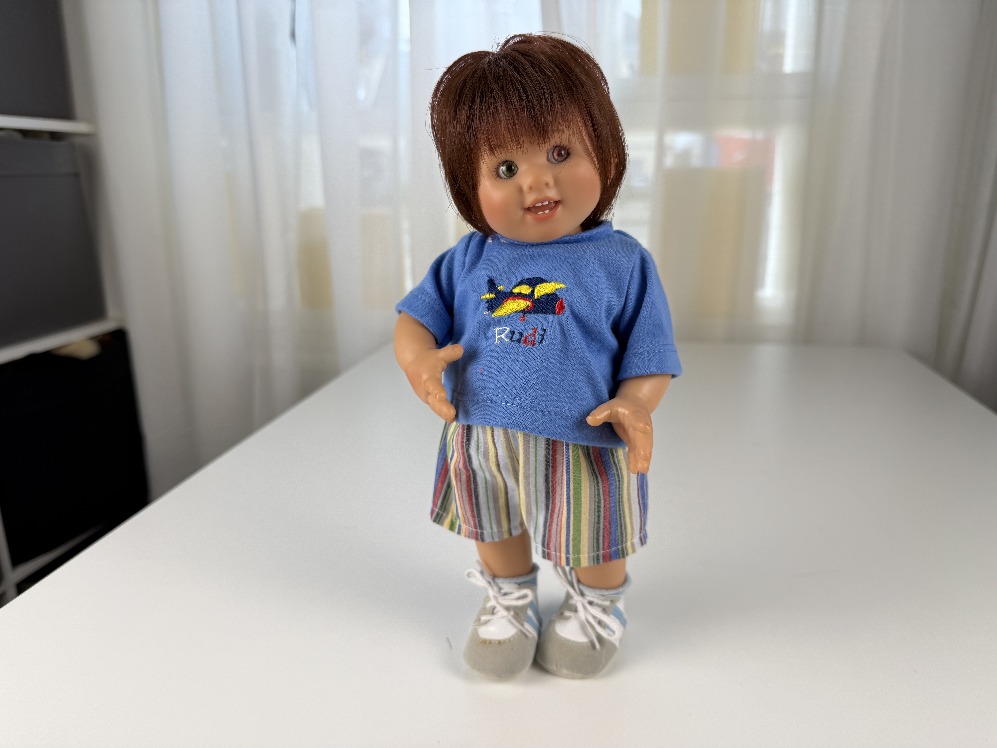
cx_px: 498
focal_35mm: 24
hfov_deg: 71.6
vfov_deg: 56.8
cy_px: 374
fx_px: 691
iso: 64
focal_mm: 6.76
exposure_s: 1/248
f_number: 1.78
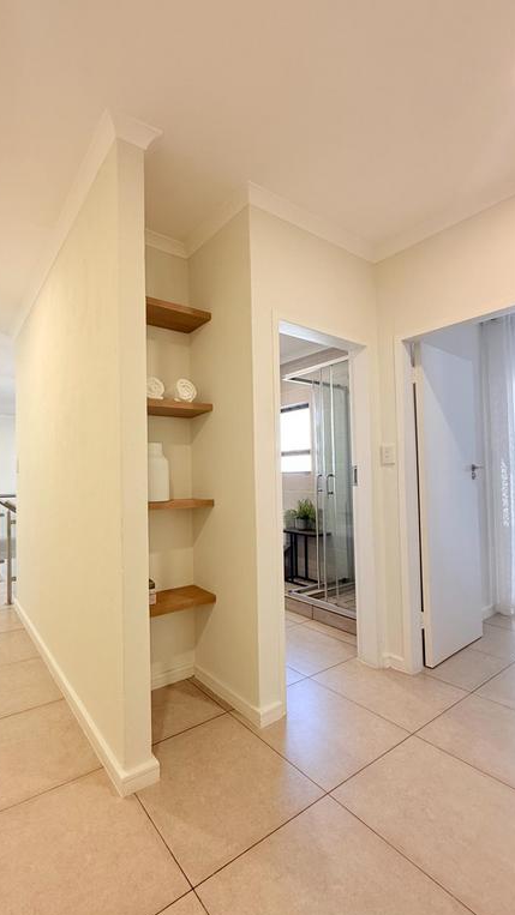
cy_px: 470
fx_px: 389
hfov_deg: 65.9
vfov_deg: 99.4
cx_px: 188
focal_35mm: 16
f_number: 2.2
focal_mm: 2.22
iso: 100
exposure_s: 1/99
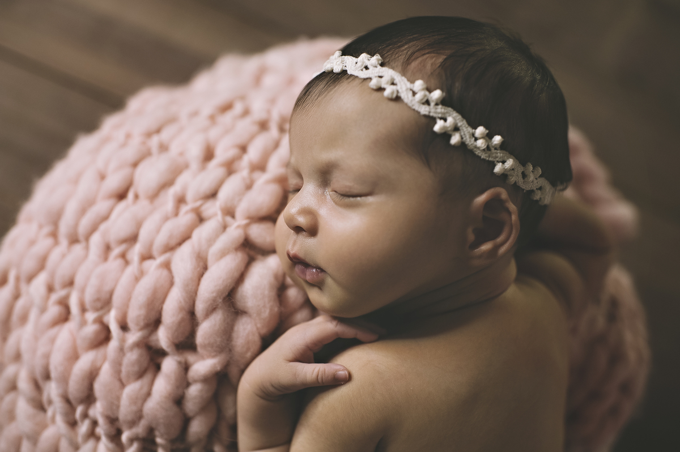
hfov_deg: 54.5
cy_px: 226
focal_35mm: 35
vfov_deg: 37.8
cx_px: 340
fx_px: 661
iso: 320
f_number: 2.5
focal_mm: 35
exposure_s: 1/125
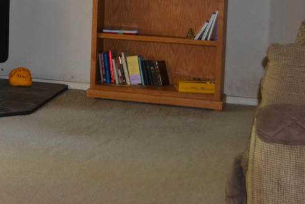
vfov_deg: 14.2
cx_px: -35
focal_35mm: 94
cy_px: -33
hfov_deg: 20.6
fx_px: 797
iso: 500
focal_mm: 24
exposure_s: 1/60
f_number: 4
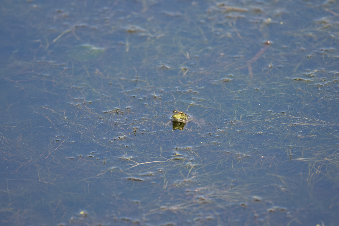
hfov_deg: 2.7
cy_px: 113
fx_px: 7064
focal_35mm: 750
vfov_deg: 1.8
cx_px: 170
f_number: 5.6
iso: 400
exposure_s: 1/800
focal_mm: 500
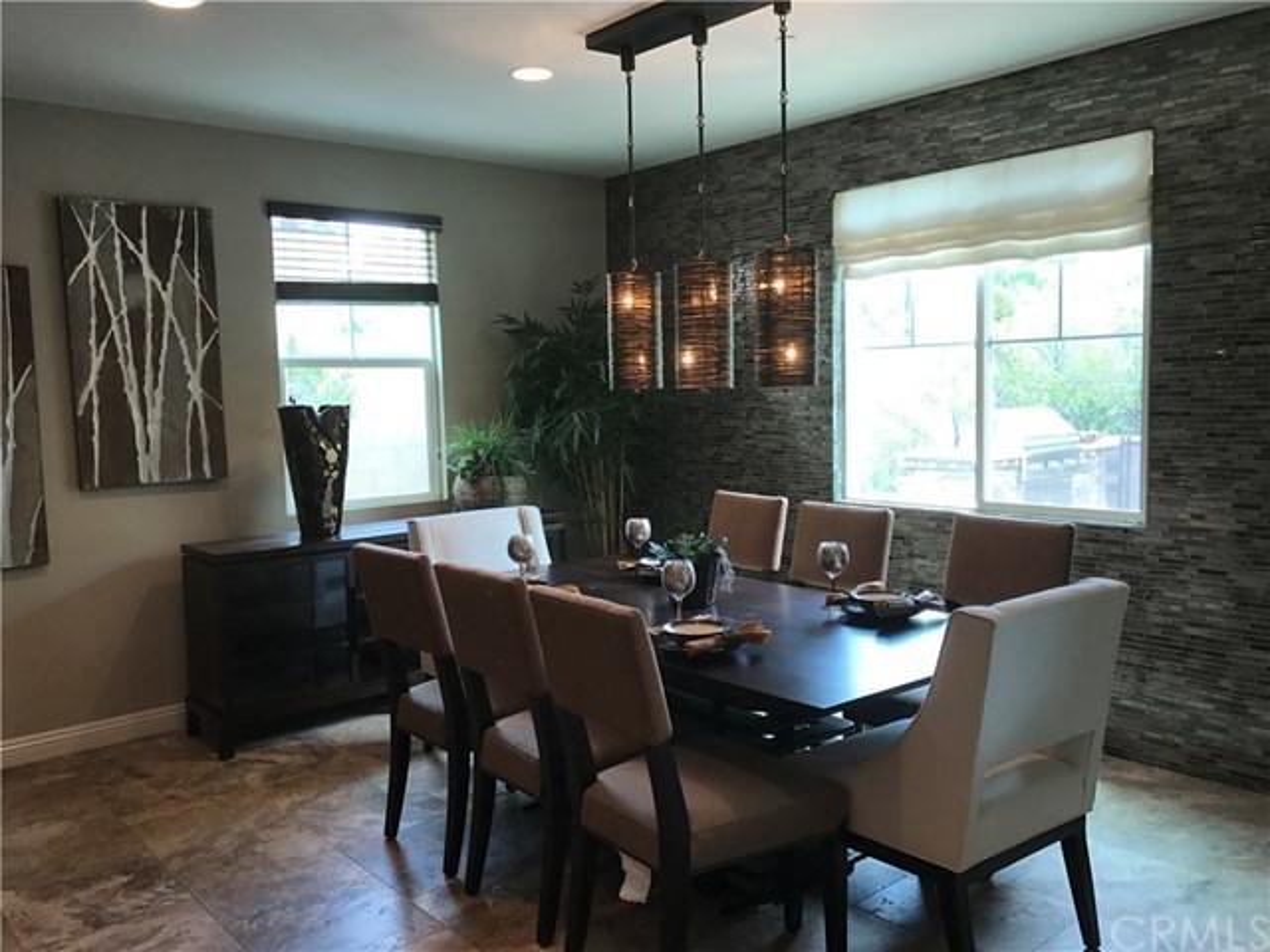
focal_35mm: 28
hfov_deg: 63.4
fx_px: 1027
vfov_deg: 49.7
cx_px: 635
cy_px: 476
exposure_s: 1/40
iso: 25
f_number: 1.8
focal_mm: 3.99
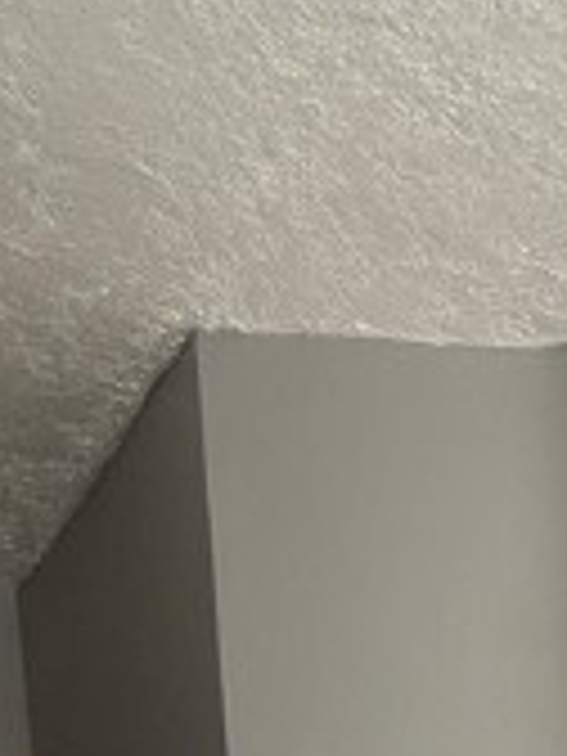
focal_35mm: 64
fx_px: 1398
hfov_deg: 17.9
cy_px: 1382
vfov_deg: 20.6
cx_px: 1048
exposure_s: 1/167
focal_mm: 2.22
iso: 64
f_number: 2.2
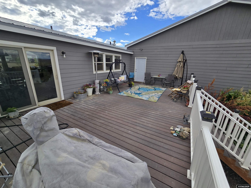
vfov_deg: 89.9
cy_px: 94
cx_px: 126
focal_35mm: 13
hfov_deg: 106.2
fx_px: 94
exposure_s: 1/1659
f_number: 2.2
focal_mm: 2.2
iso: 50
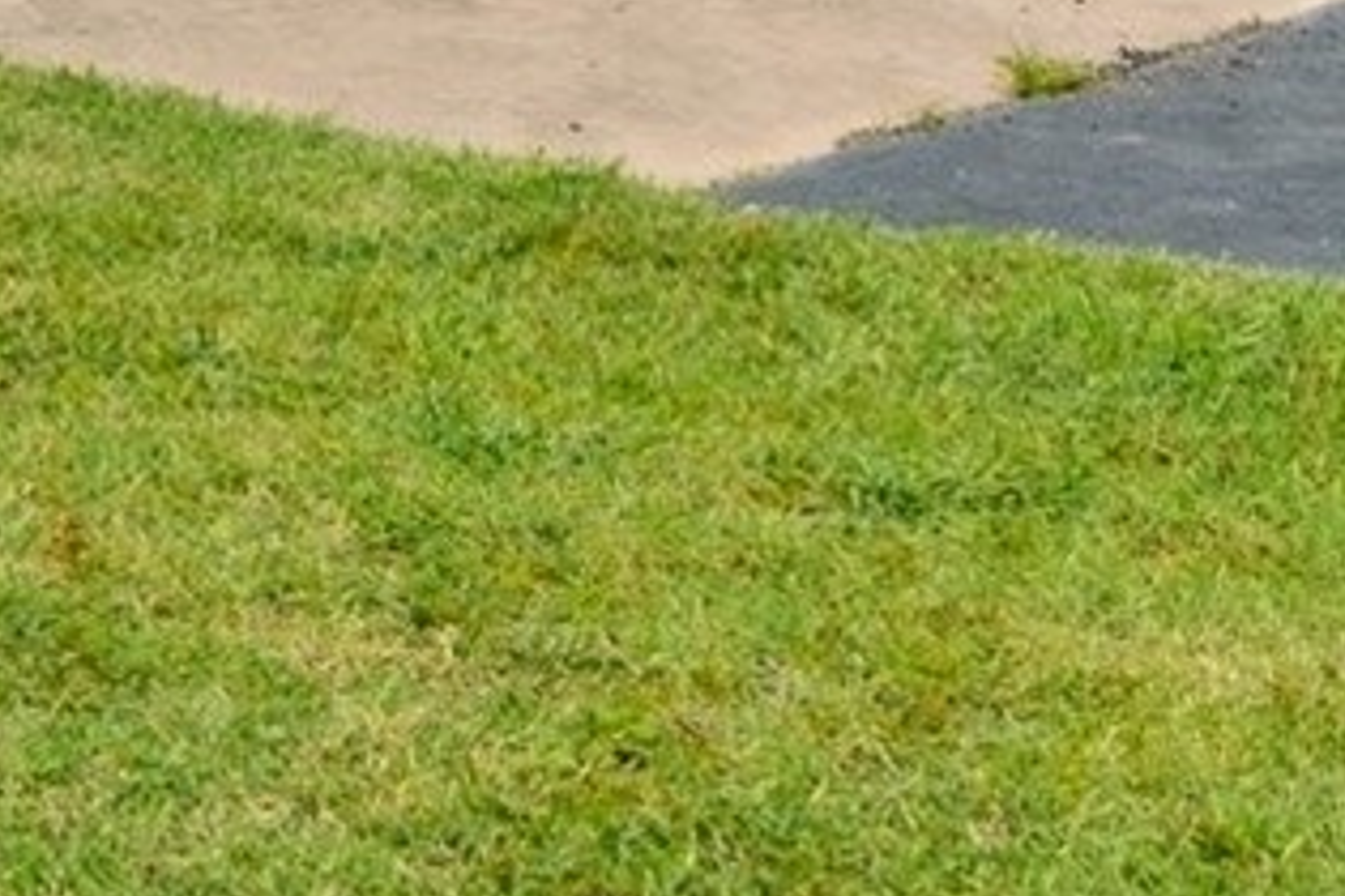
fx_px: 4716
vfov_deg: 9.2
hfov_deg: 13.1
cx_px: -1678
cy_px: -1568
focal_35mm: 126
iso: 100
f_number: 8
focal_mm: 13
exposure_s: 1/500
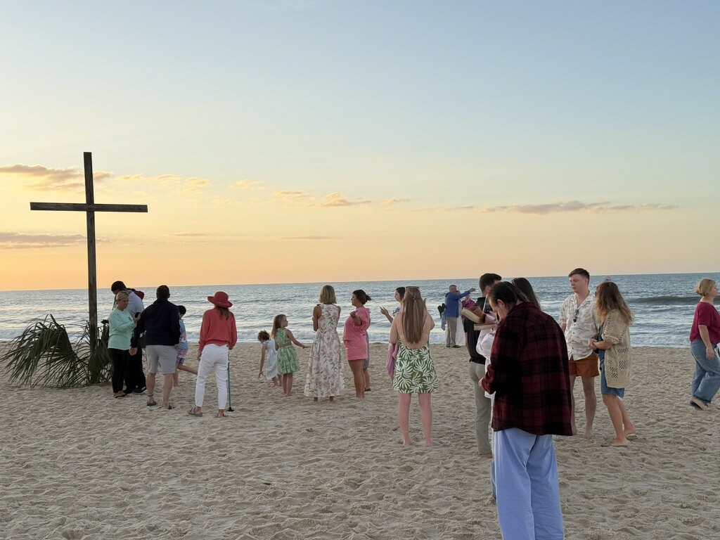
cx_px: 360
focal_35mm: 48
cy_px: 270
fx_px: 998
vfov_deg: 30.3
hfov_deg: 39.7
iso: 64
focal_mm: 6.76
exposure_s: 1/2415
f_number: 1.78
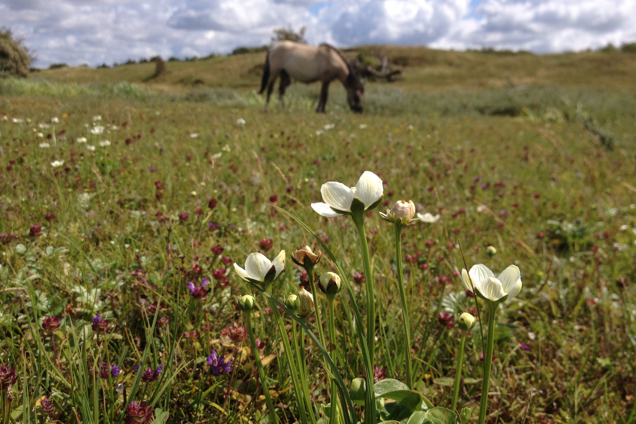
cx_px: 322
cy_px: 201
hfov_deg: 51.9
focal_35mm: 37
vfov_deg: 35.9
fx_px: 654
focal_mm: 4.28
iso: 50
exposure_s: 1/2404
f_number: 2.4
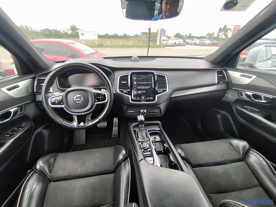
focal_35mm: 16
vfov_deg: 78.1
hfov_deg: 94.5
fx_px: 128
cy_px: 104
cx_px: 138
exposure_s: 1/33.3
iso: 70
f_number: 2.2
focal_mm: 1.65
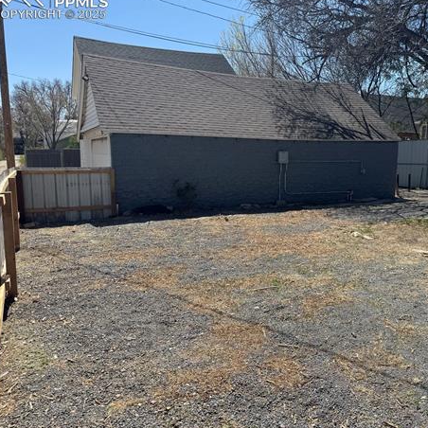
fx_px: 420
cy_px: 213
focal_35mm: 30
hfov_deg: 52.8
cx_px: 293
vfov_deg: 54.0
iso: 80
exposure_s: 1/3597
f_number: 1.78
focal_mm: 6.76
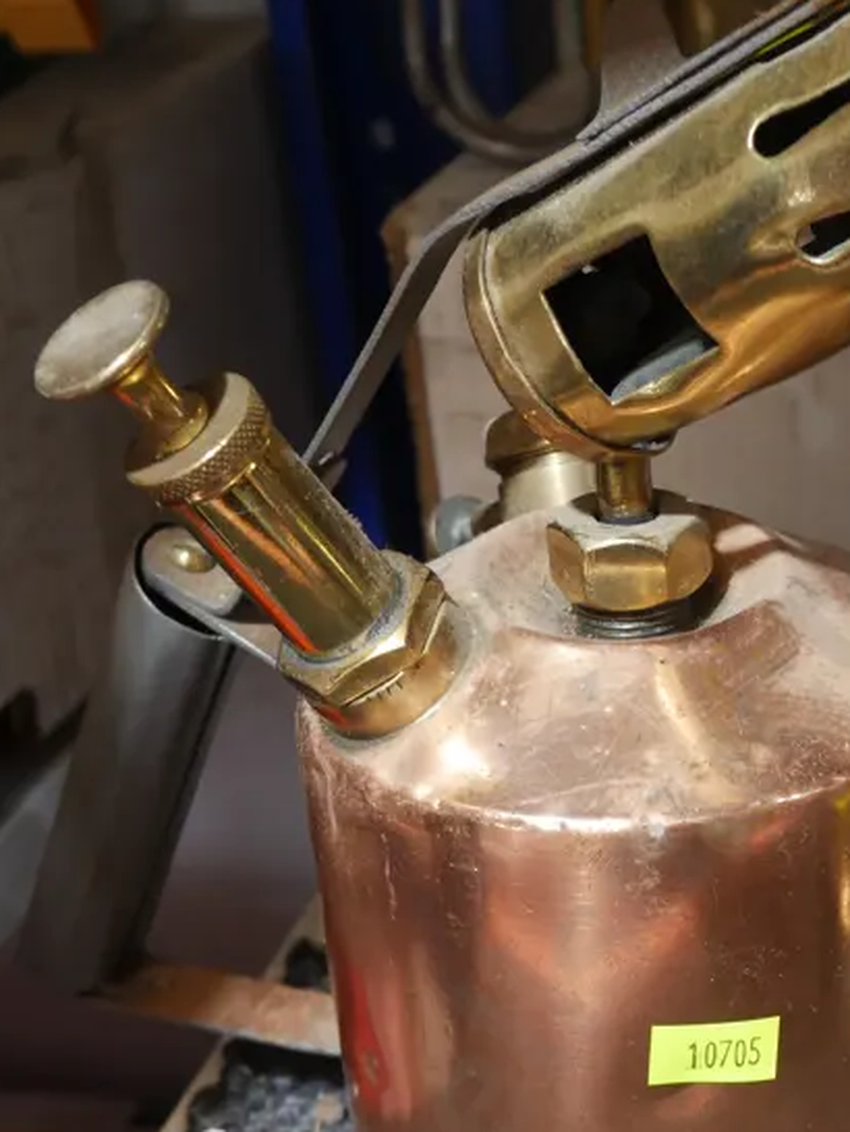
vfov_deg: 25.8
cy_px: 773
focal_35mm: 75
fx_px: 2454
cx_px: 729
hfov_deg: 19.4
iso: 800
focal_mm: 20
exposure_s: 1/60
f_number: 4.4
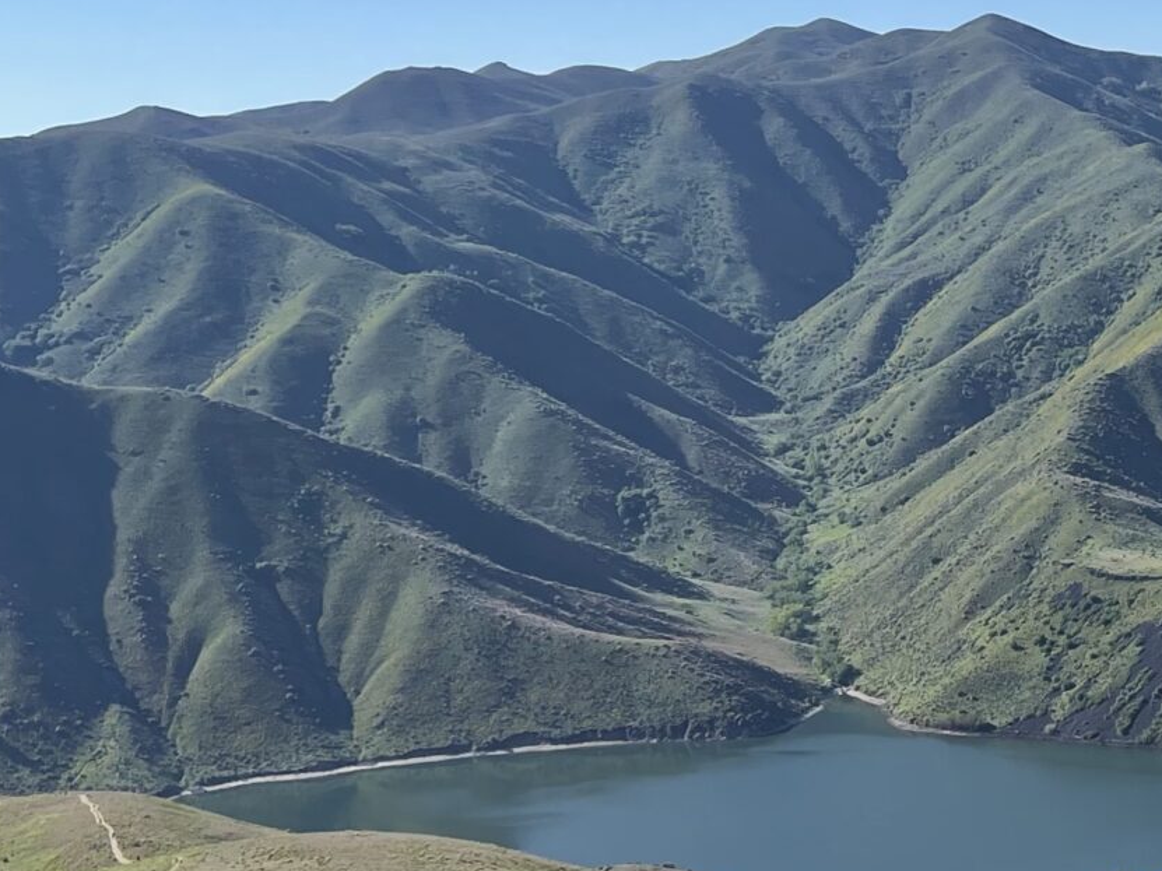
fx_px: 2584
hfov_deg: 22.8
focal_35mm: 77
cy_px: 323
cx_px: 1486
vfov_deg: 19.1
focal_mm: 5.1
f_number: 1.6
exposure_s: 1/2247
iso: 32
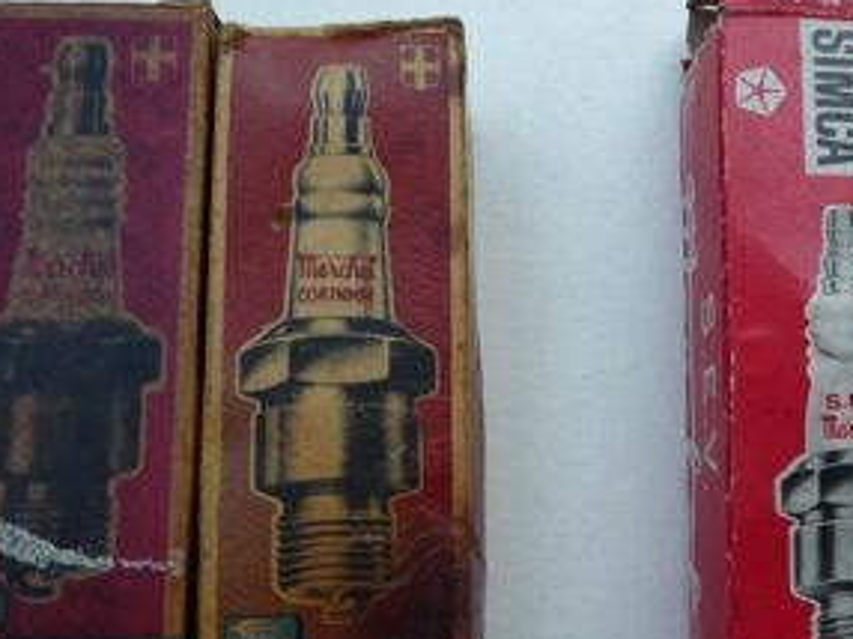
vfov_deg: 34.1
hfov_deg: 44.3
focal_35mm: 42
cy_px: 406
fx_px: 1034
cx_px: 558
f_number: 2.8
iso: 100
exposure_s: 1/50
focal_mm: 4.4
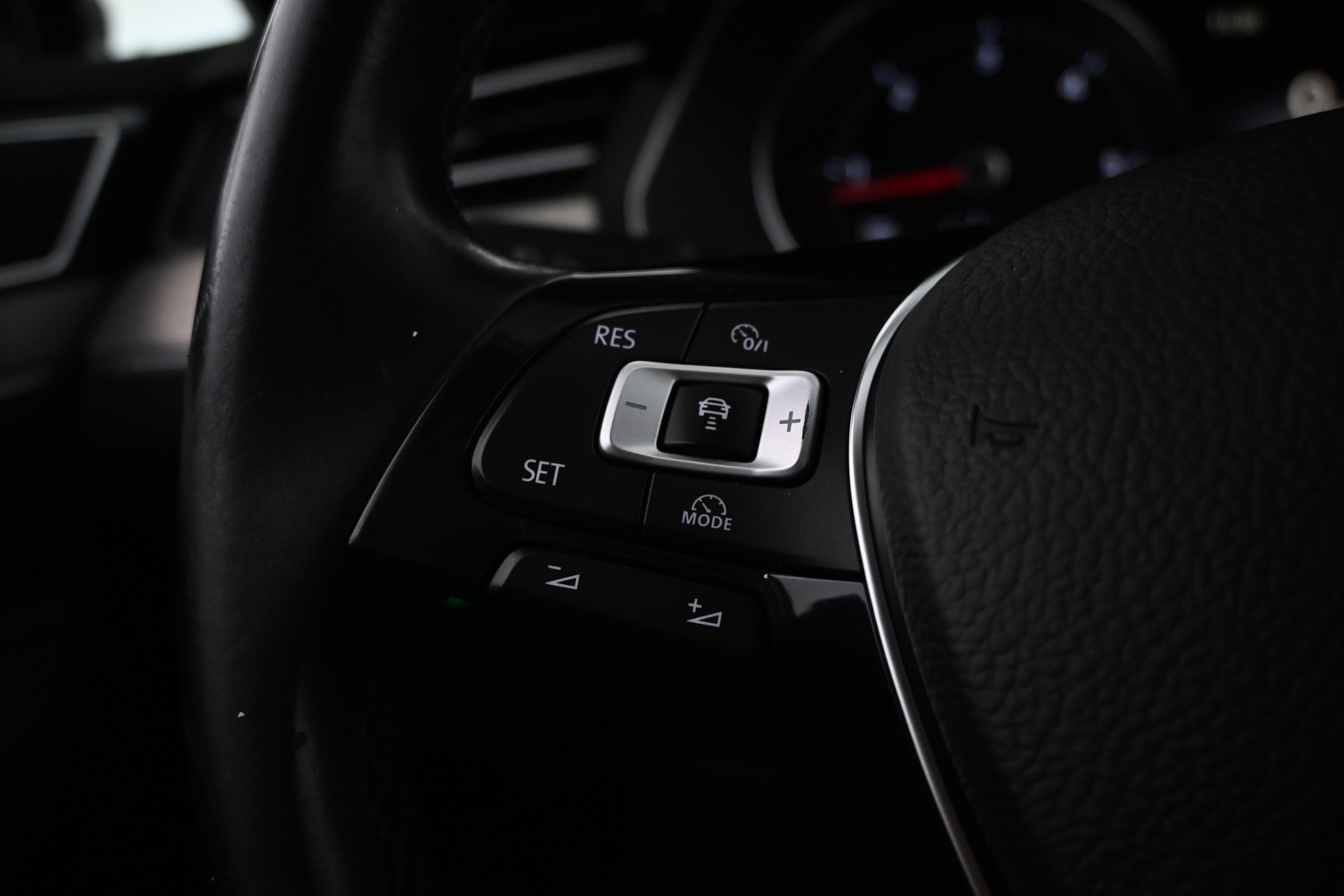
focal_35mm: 29
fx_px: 1092
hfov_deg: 63.2
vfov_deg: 44.6
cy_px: 448
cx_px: 672
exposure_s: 1/30
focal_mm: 19.5
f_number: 3.8
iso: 1600
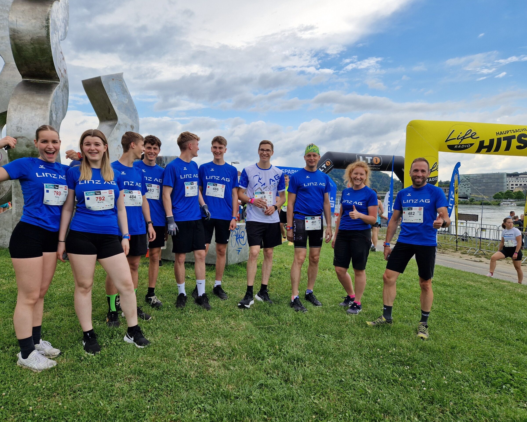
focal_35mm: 24
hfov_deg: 70.2
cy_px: 211
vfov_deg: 58.8
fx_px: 374
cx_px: 250
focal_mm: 5.4
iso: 50
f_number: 1.8
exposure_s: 1/1332
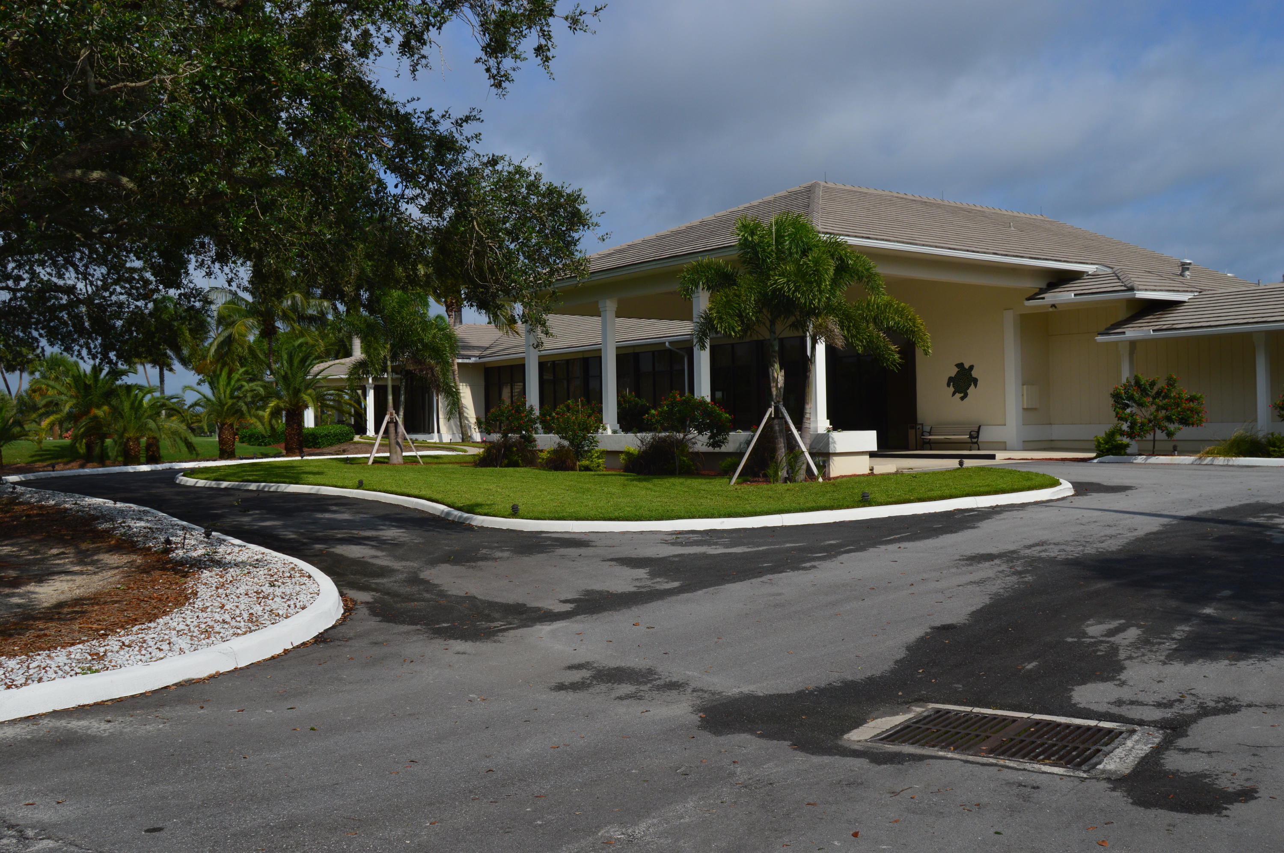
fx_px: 1176
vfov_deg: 39.9
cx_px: 642
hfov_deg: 57.3
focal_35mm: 33
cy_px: 426
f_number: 11
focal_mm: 22
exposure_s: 1/500
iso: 140
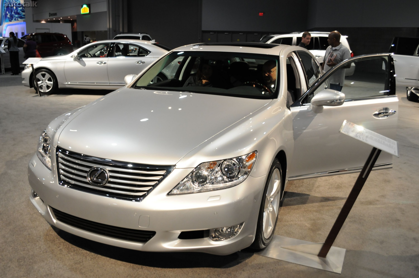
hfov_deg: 57.3
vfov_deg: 39.9
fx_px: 384
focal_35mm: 33
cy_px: 139
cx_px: 210
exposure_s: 1/100
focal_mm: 22
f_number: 5
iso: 800
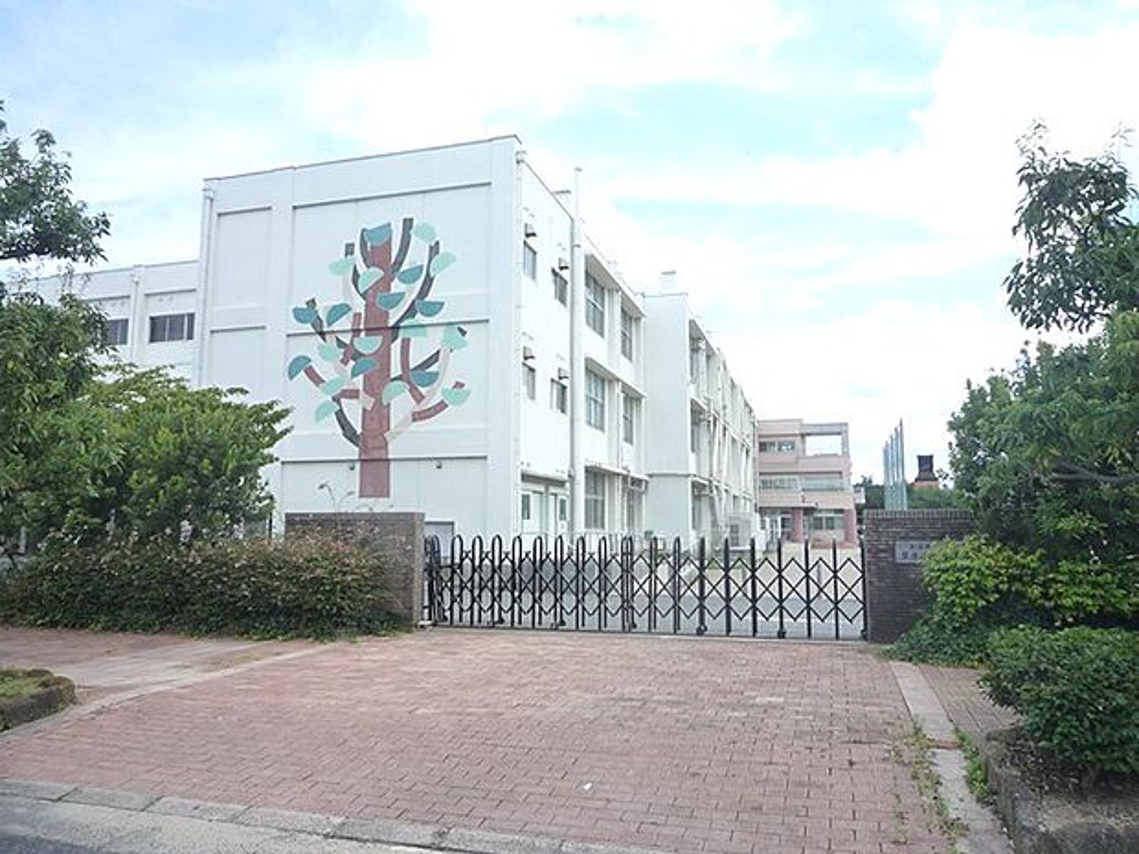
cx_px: 570
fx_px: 823
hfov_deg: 69.4
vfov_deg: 54.9
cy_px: 427
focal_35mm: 25
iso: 160
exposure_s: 1/500
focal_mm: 4.4
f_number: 4
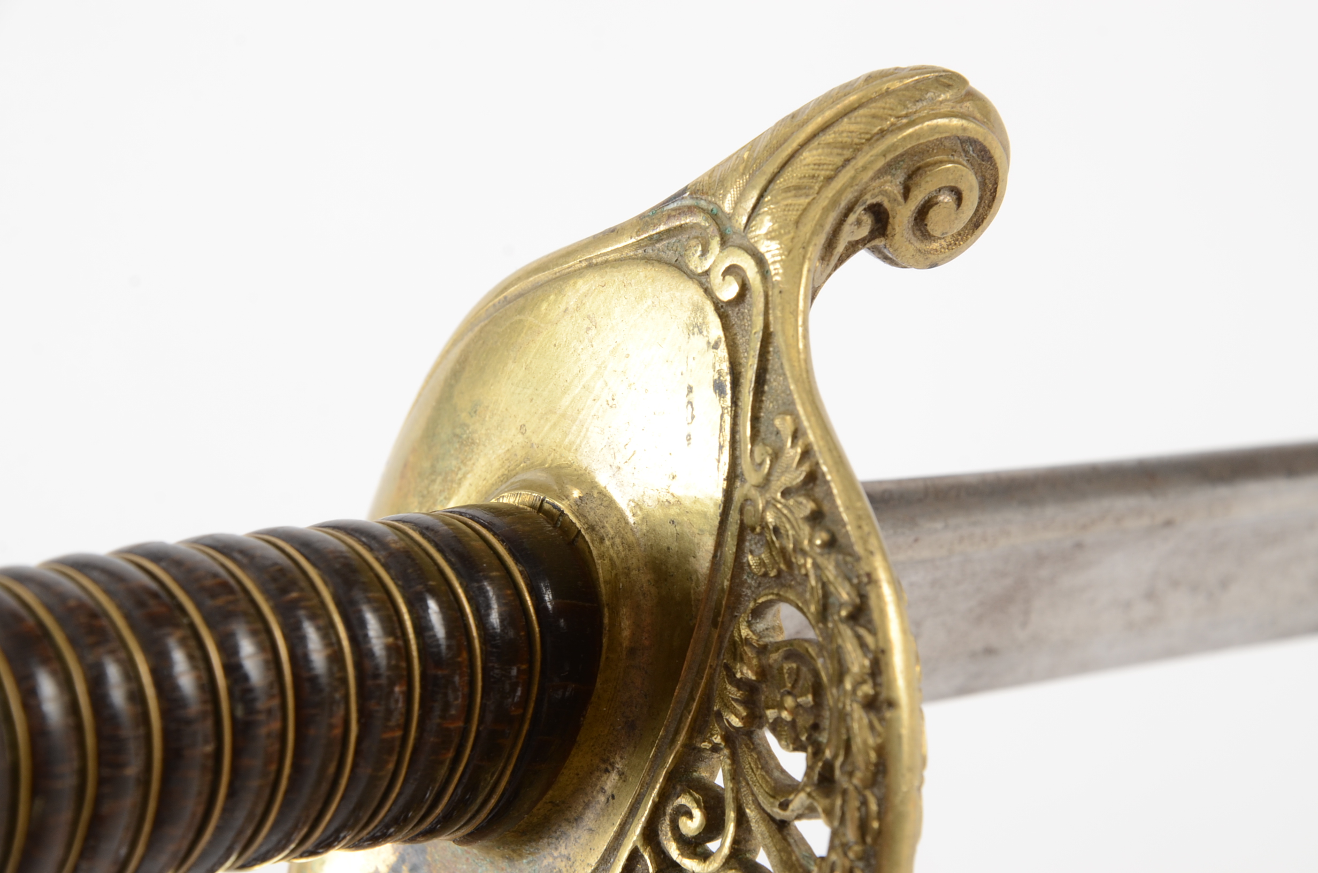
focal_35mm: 158
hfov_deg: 13.1
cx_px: 659
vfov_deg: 8.7
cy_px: 436
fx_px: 5754
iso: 200
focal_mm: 105
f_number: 11
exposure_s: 1/125
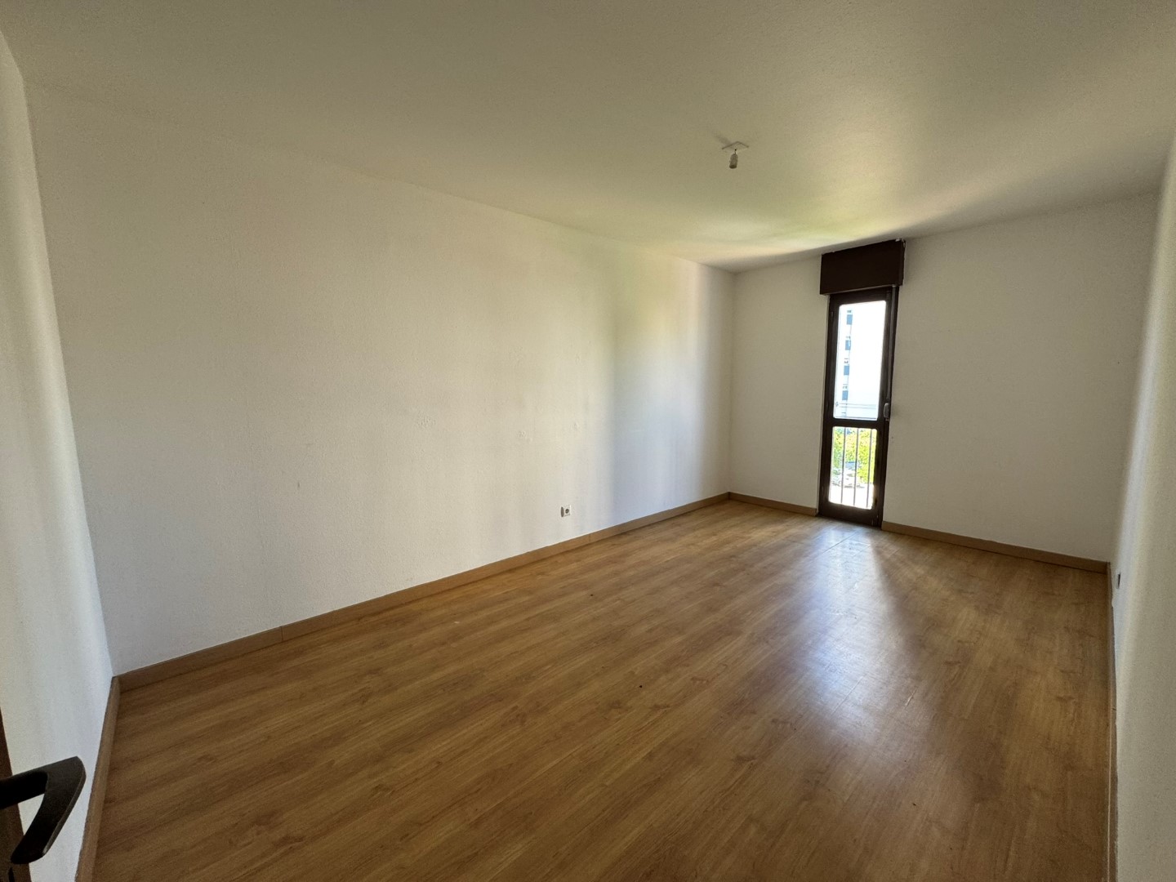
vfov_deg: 85.7
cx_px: 588
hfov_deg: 102.1
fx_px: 476
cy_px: 441
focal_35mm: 14
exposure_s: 1/99
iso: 125
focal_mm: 2.22
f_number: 2.2
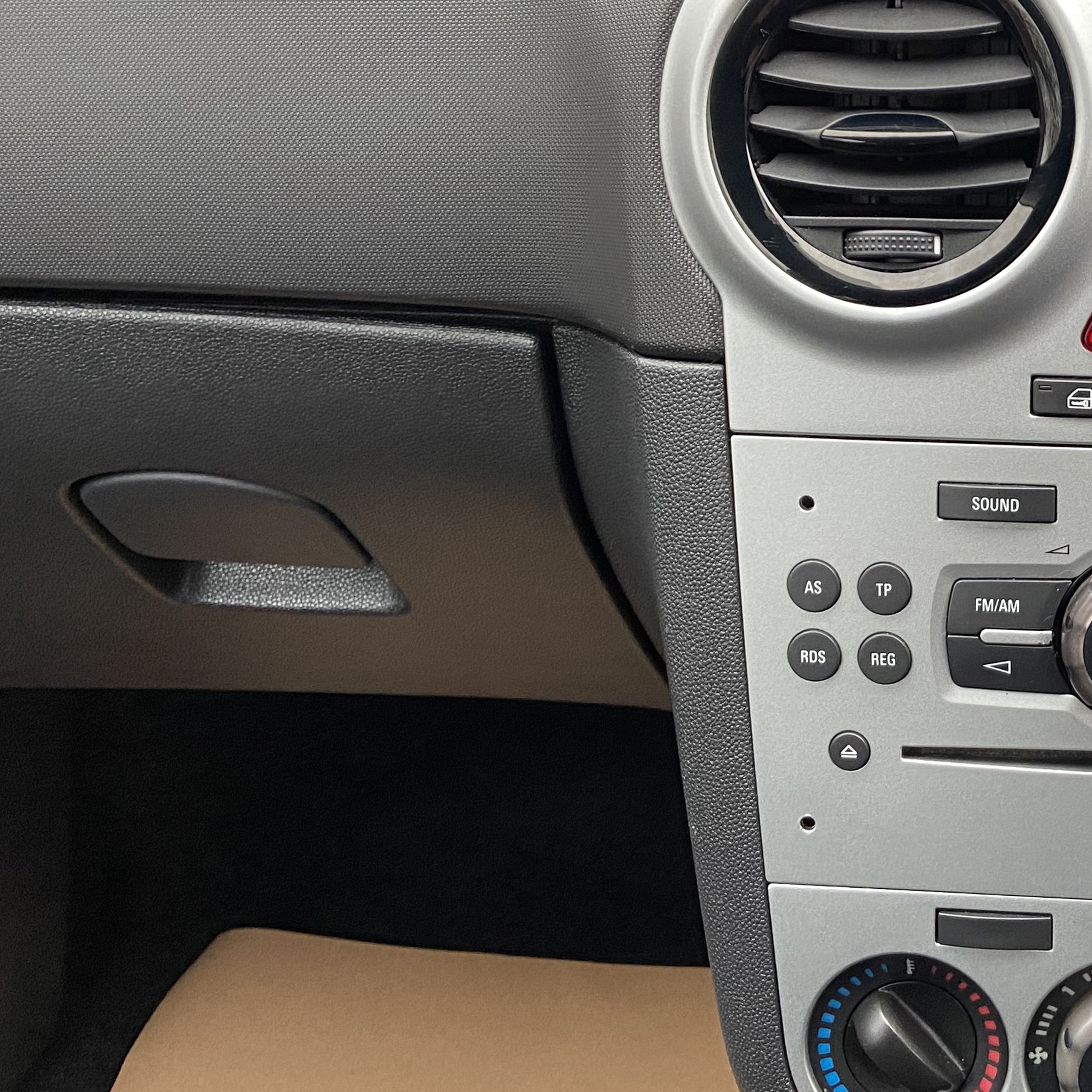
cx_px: 1173
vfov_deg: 32.1
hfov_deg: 29.3
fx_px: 1892
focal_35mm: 53
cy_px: 439
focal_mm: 4.25
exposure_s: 1/73
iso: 125
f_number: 1.8
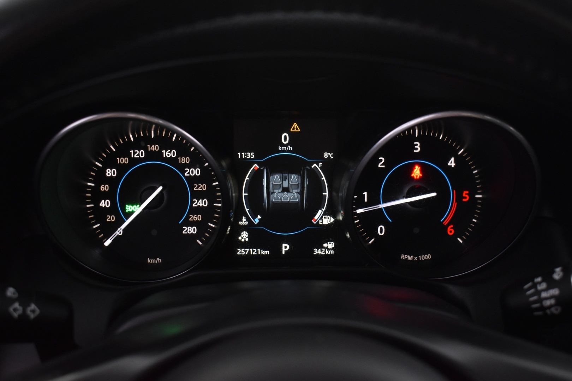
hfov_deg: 47.9
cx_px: 286
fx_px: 643
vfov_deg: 33.0
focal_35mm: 40
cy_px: 190
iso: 1250
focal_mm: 27
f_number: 5.6
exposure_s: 1/13
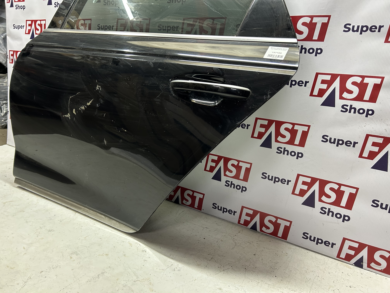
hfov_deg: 67.3
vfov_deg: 53.1
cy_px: 146
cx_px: 195
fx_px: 293
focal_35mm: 26
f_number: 1.5
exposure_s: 1/50
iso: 160
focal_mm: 5.7
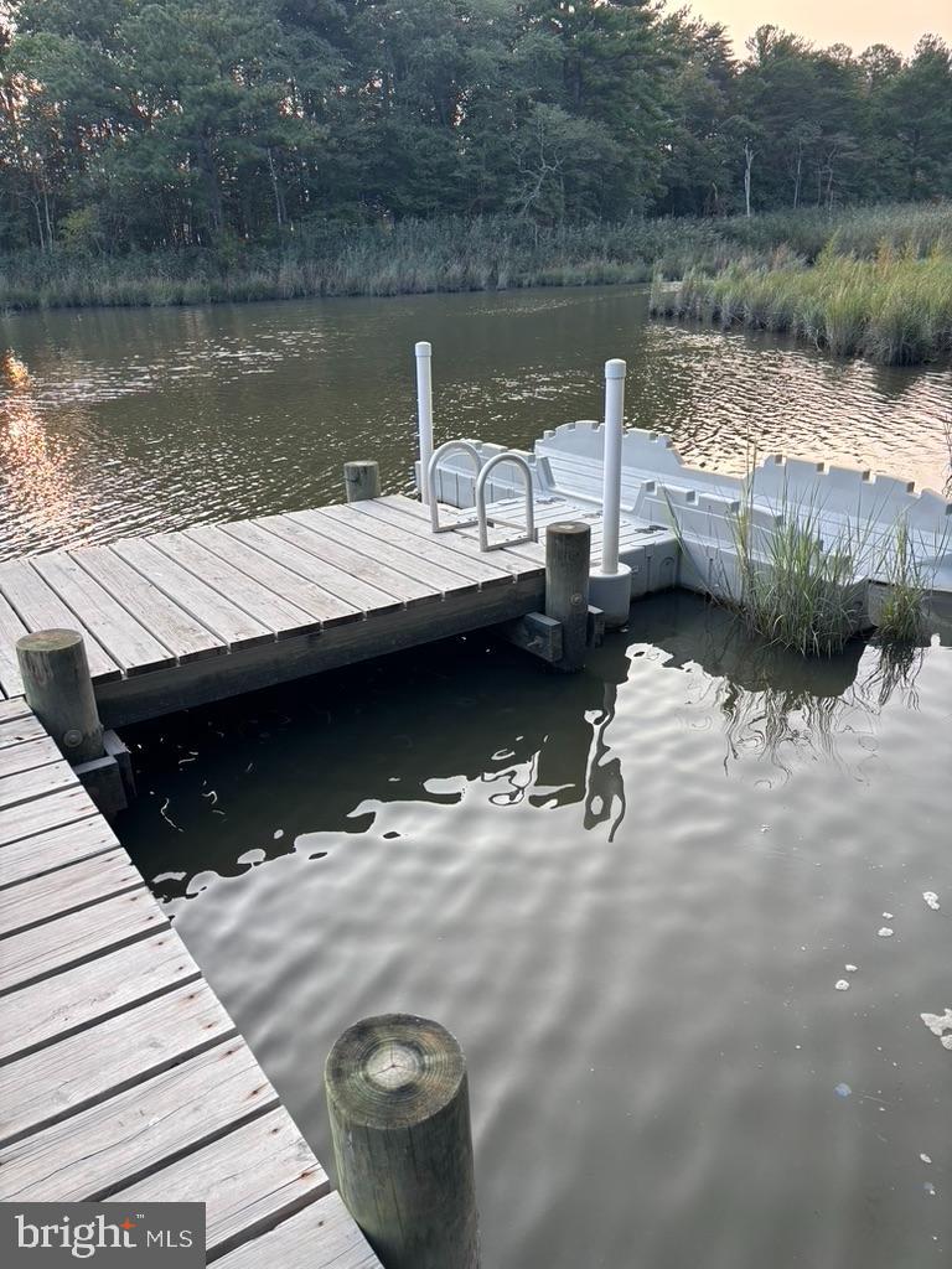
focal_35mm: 26
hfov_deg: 53.1
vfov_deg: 67.3
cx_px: 476
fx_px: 953
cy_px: 634
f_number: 1.6
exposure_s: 1/212
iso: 40
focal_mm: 5.96
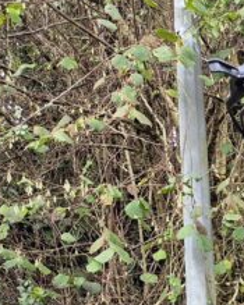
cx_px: 608
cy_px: 519
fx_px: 948
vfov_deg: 16.0
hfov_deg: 11.7
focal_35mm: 105
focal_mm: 5.4
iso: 80
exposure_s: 1/180
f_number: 1.8
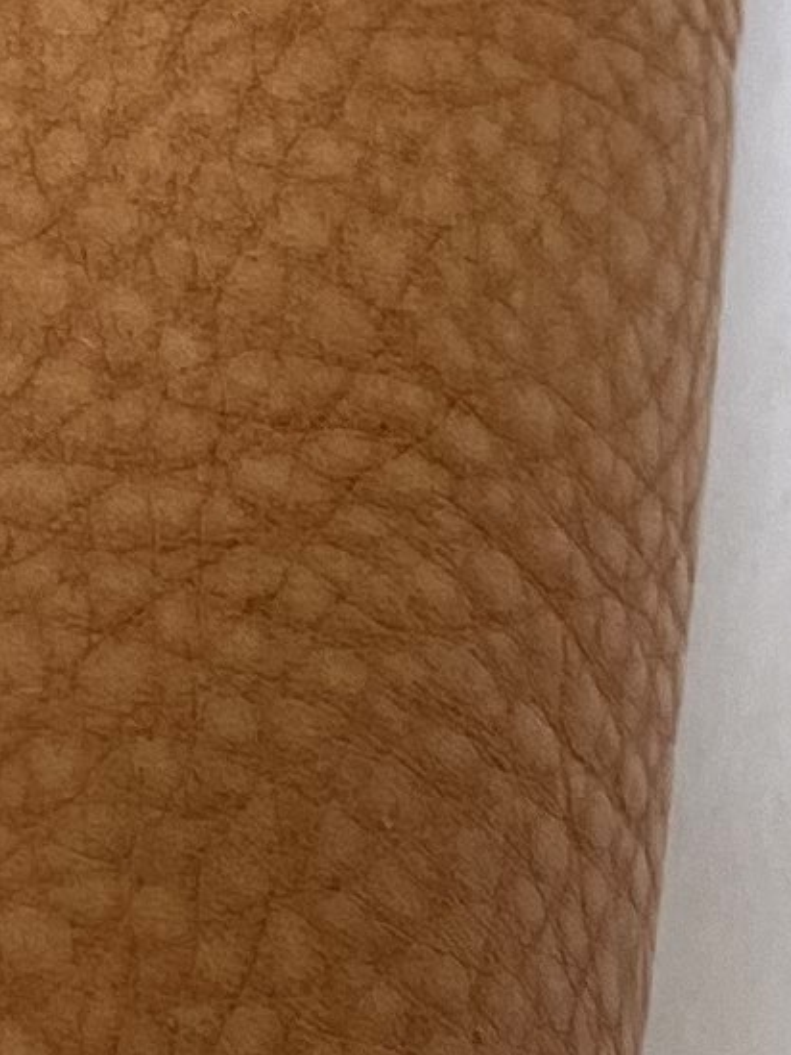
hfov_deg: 7.8
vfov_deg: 10.3
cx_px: 396
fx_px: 5817
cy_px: 675
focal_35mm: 191
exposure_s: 1/73
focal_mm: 4.25
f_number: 1.8
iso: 125
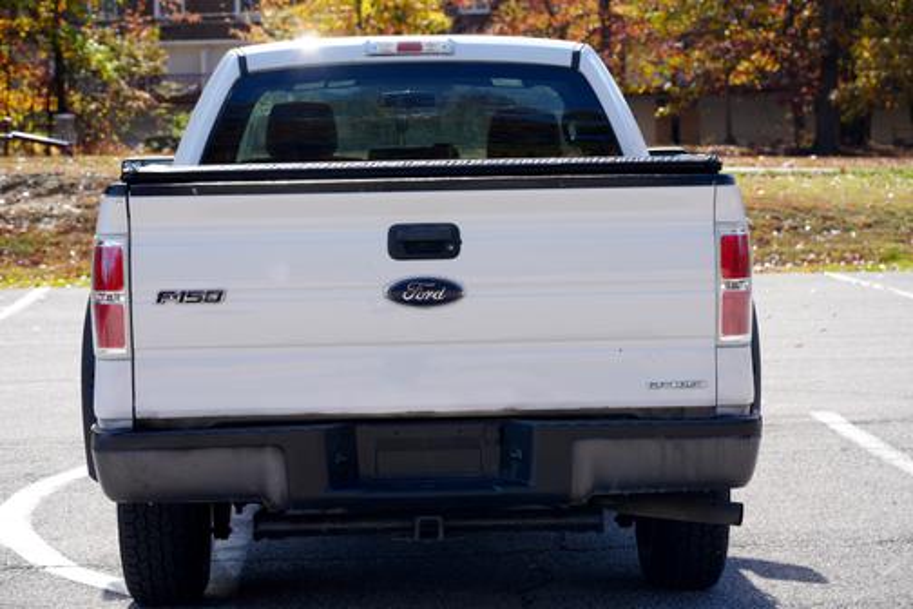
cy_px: 304
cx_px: 456
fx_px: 2156
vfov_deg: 16.1
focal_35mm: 85
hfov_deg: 23.9
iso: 100
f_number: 7.1
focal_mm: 85
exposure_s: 1/160
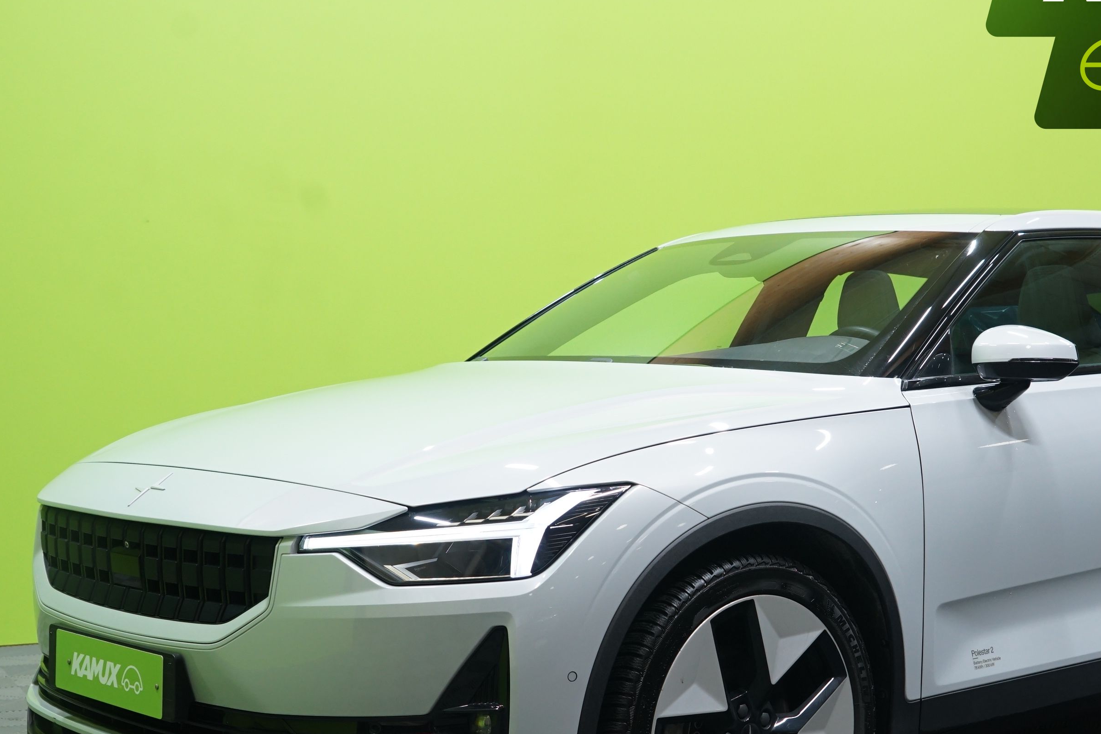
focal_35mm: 59
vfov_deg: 23.0
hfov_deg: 33.7
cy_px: 435
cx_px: 724
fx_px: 1804
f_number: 5.6
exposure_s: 1/20
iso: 800
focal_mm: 36
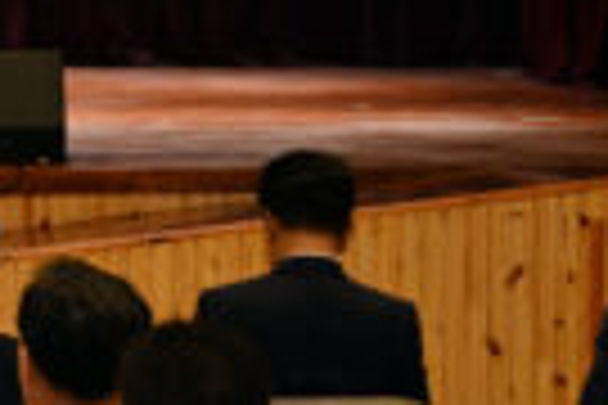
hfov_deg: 6.4
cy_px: -4
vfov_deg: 4.4
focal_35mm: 310
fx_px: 5235
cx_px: -721
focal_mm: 70
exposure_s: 1/60
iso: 1600
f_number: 8
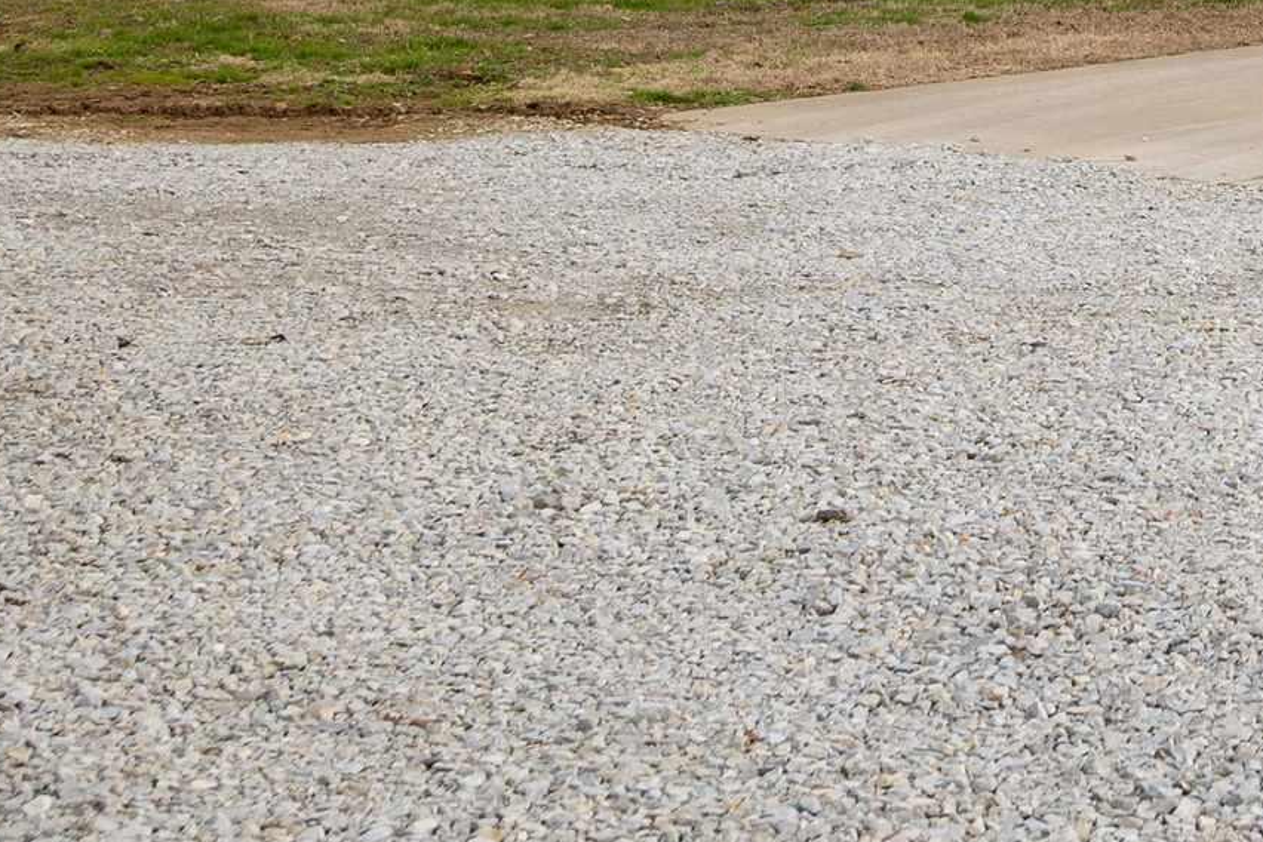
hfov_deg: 17.5
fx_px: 3543
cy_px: -320
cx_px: 2044
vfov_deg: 13.0
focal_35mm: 101
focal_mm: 28
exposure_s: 1/60
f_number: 6.3
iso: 200
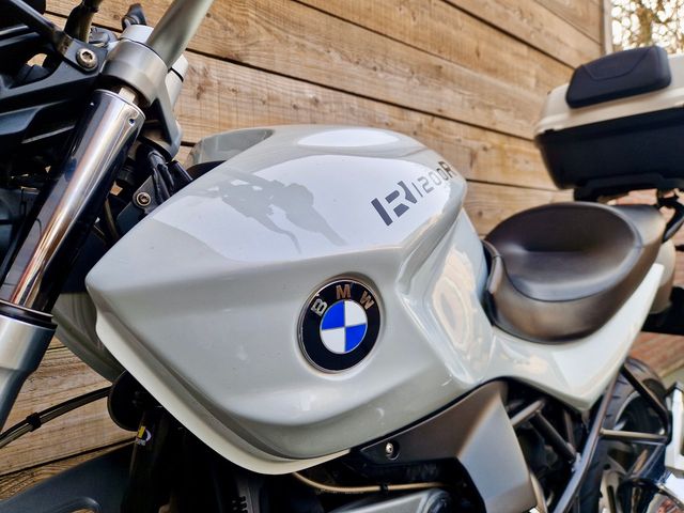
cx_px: 342
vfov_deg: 58.9
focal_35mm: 23
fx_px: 454
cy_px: 256
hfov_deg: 73.9
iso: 50
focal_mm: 5.4
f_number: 1.8
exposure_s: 1/216
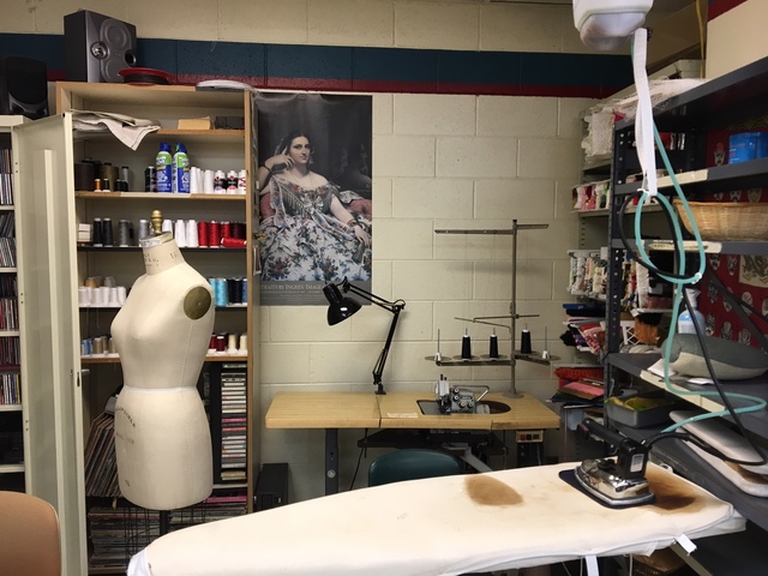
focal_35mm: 29
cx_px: 384
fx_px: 643
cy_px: 288
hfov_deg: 61.7
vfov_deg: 48.2
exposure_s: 1/30
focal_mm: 4.15
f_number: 2.2
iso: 40
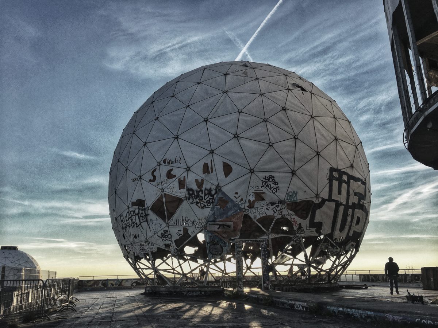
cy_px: 164
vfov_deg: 48.2
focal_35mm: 29
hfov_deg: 61.7
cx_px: 219
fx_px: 367
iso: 25
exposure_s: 1/1570
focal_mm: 4.15
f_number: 2.2
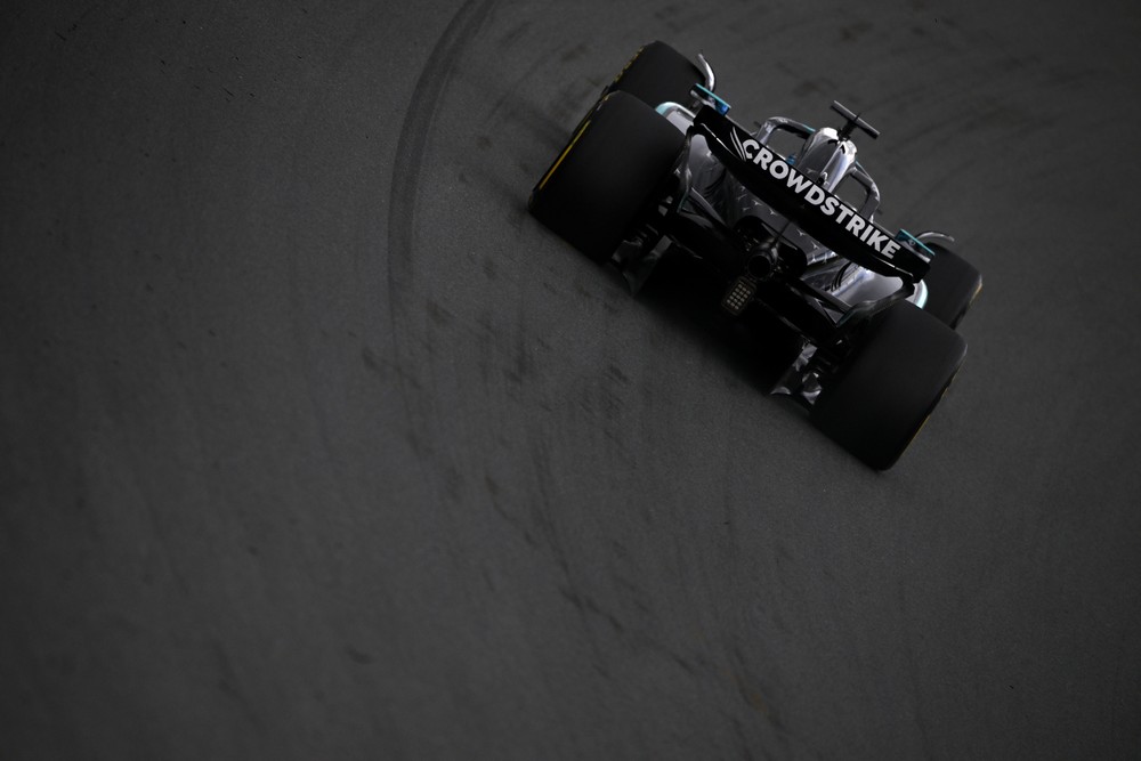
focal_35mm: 400
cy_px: 380
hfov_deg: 5.2
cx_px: 570
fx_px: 12679
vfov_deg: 3.4
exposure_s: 1/4000
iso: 400
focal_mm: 400
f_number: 4
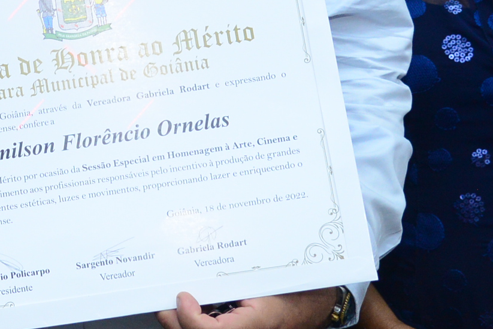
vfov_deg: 11.5
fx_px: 1602
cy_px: -31
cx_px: 4
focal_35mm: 117
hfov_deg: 17.1
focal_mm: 32
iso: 2000
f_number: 4
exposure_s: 1/125
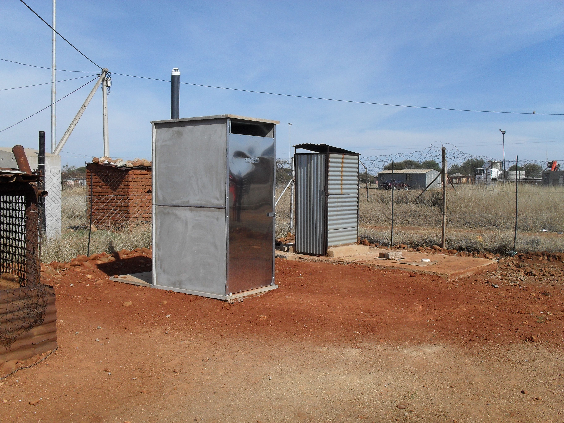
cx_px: 282
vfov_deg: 40.7
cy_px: 212
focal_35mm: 35
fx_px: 570
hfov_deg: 52.6
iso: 100
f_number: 8.4
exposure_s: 1/250
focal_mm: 6.3
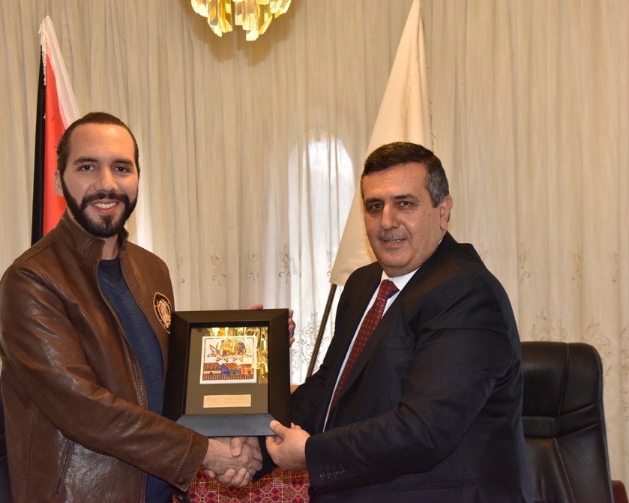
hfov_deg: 34.2
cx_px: 305
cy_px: 254
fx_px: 1024
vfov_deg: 27.6
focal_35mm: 55
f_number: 8
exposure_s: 1/250
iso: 2500
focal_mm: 48
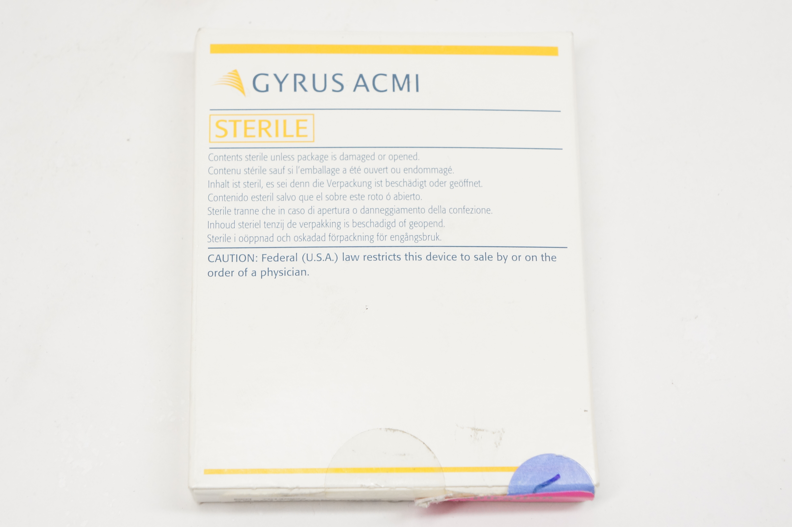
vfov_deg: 17.1
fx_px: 1747
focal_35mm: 80
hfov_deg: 25.5
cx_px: 396
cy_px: 264
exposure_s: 1/100
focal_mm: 53
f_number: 7.1
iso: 800
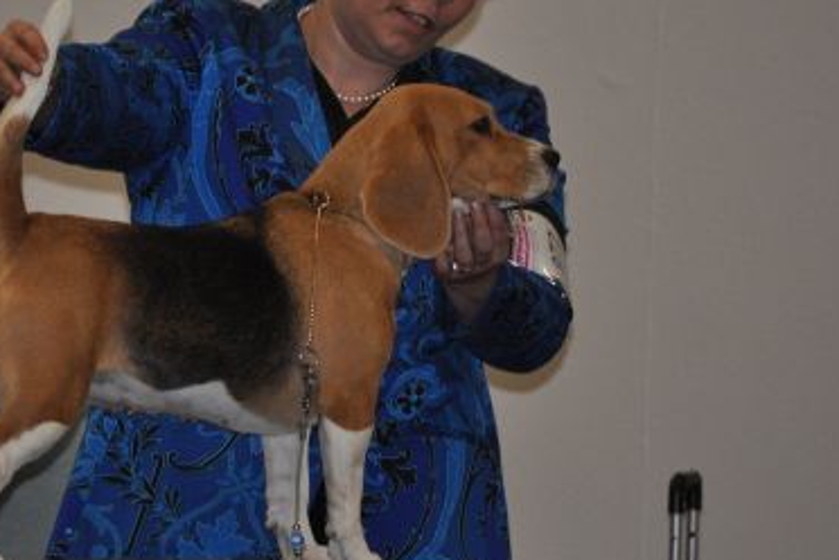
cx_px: 237
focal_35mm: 515
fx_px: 12001
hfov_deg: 4.0
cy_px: 225
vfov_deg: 2.7
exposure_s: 1/60
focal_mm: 200
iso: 800
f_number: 5.6
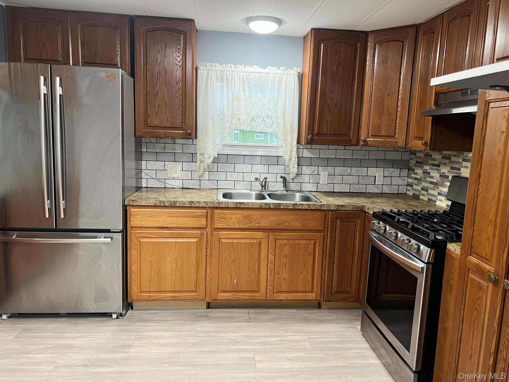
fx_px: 382
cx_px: 254
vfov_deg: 53.1
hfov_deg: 67.3
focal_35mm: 26
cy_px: 191
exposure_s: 1/60
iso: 100
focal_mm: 5.7
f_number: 1.5
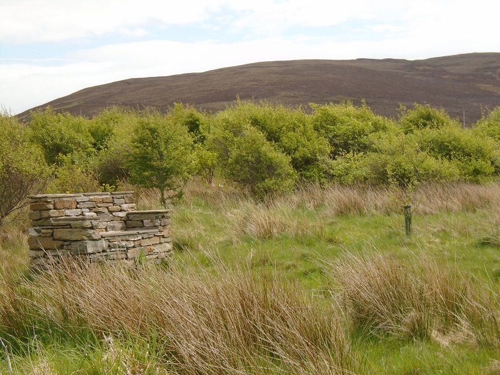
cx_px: 250
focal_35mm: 93
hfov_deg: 21.1
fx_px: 1343
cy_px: 188
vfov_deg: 15.9
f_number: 5.1
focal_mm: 16.4
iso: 100
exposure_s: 1/320
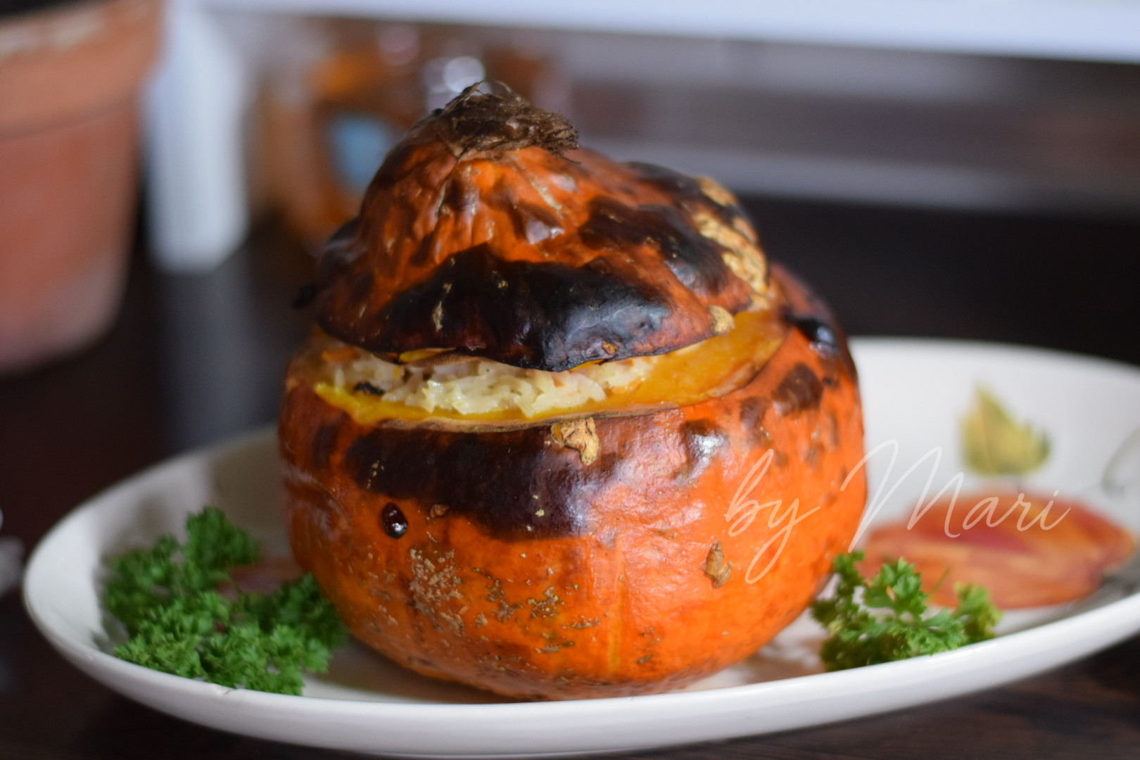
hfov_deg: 27.0
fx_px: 2375
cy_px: 380
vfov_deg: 18.2
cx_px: 570
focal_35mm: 75
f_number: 1.8
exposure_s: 1/60
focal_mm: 50
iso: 1600
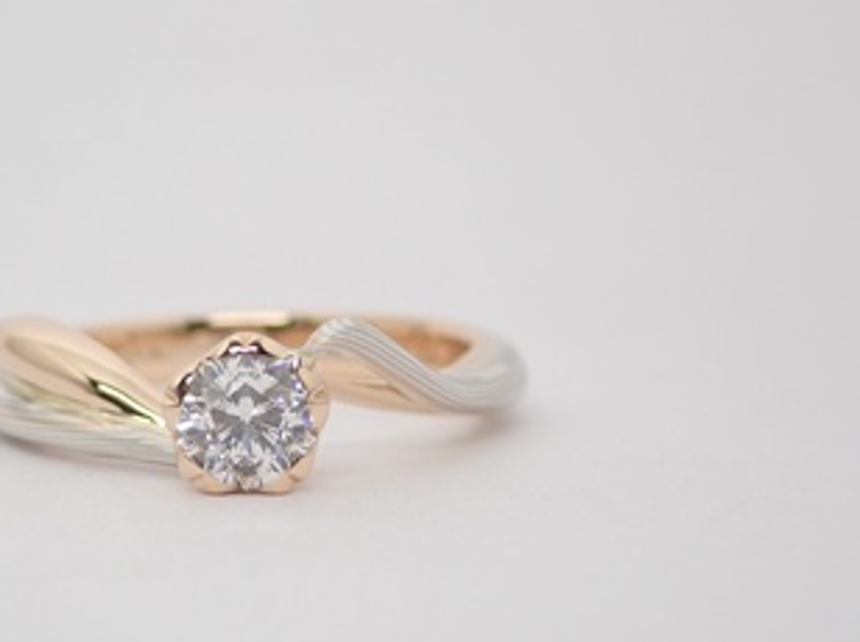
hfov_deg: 16.4
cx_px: 243
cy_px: 409
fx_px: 2977
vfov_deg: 12.3
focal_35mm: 120
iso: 200
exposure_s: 1/125
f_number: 4.3
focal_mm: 14.62
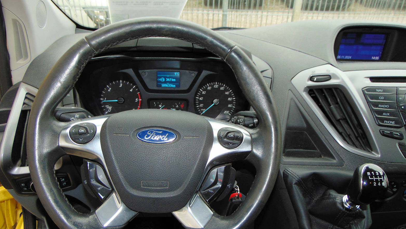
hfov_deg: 67.9
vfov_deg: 41.1
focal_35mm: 28
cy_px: 146
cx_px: 204
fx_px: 301
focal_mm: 4.5
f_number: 3
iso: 80
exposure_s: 1/30
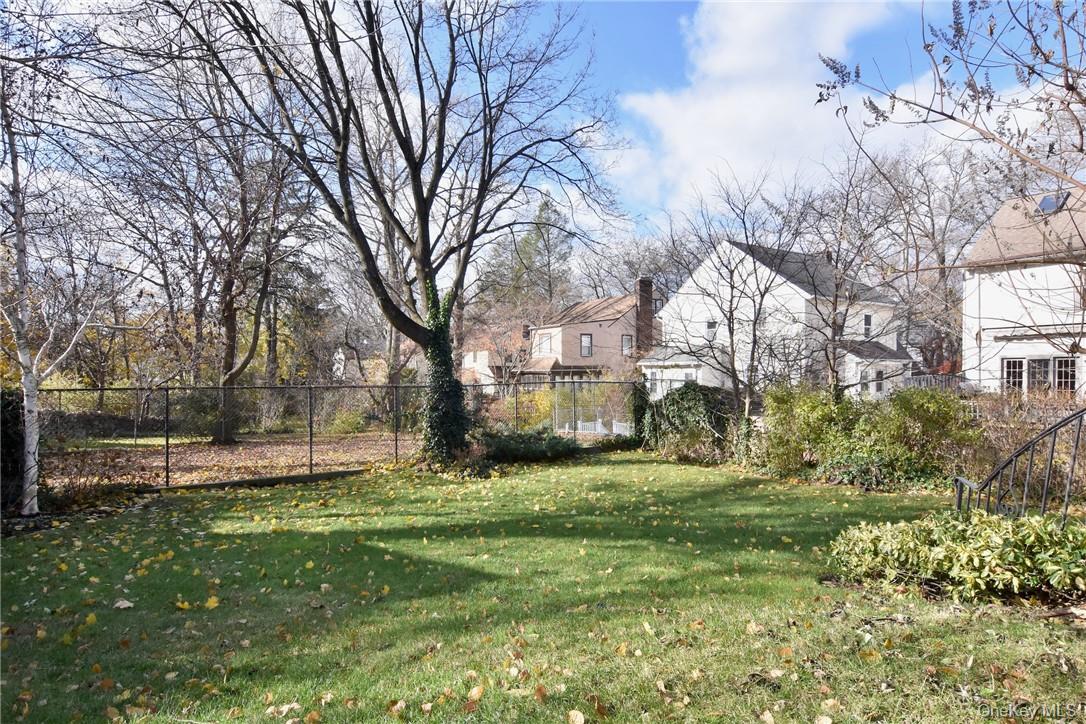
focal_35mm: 18
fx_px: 543
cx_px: 543
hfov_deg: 90.0
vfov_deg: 67.4
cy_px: 362
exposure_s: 1/400
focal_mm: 12
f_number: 14
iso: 640
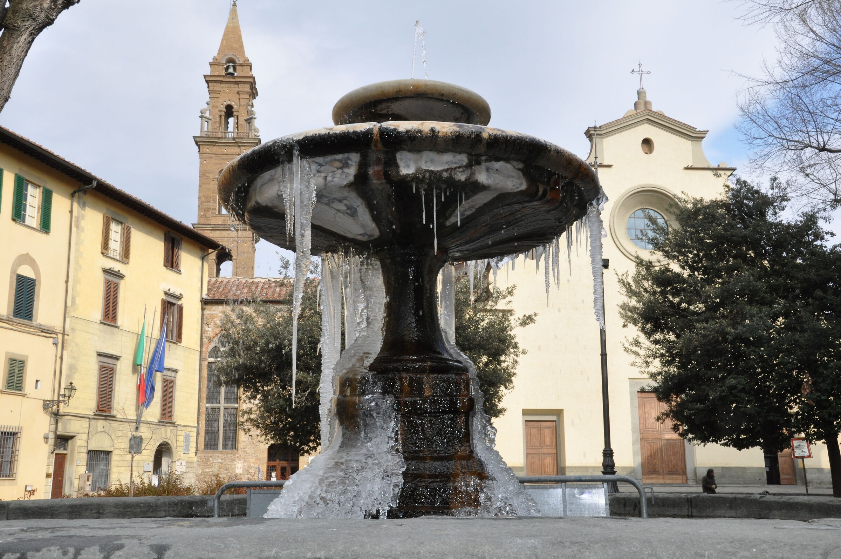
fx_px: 910
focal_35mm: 39
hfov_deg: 49.6
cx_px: 420
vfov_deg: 34.1
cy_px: 280
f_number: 22
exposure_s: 1/200
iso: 800
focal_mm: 26
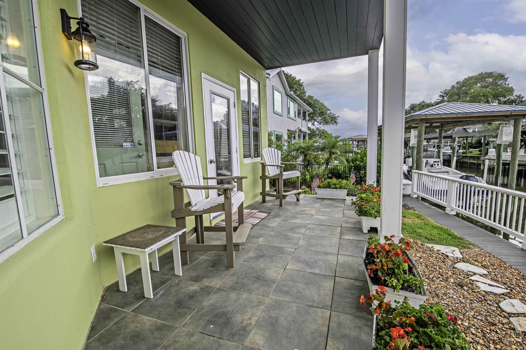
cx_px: 263
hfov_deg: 100.4
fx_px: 219
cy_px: 175
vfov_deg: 77.2
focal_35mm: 15
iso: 320
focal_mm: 15
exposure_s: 1/250
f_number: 5.6
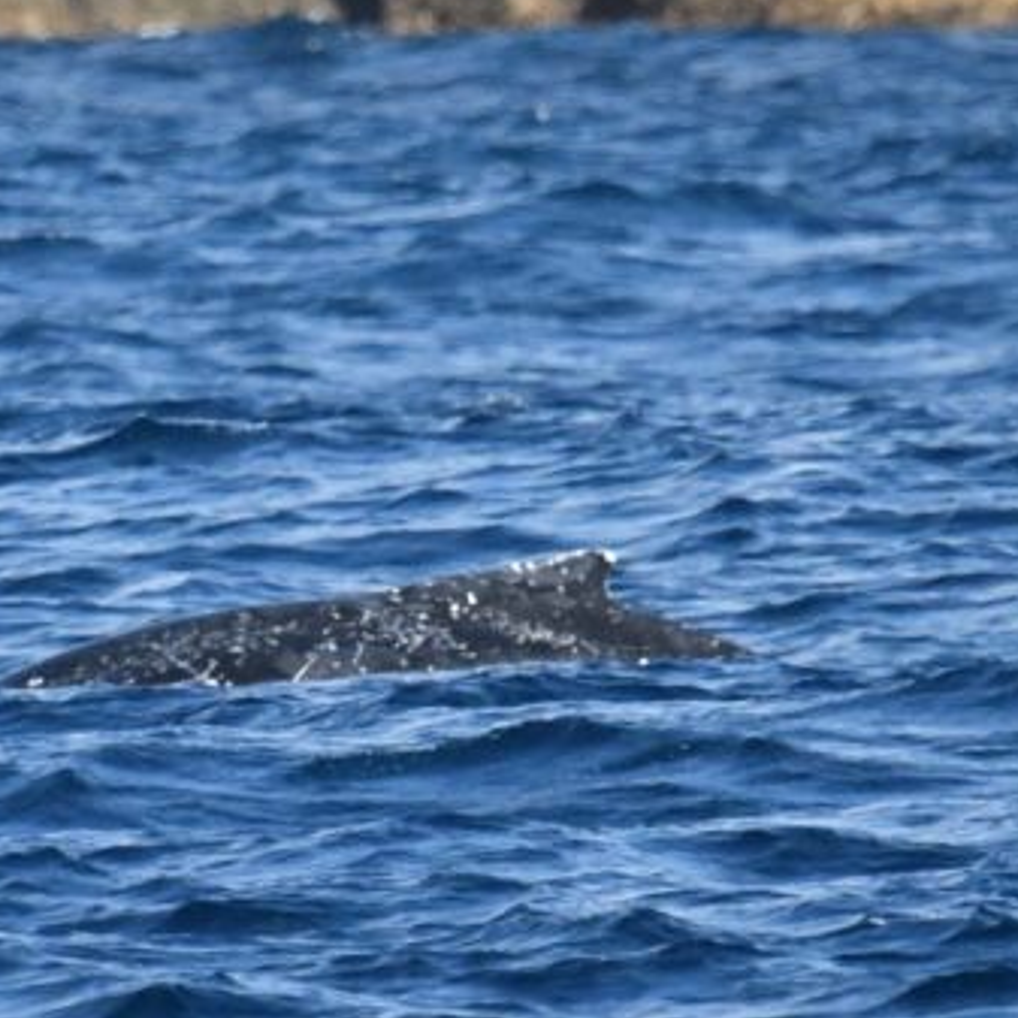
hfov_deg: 1.4
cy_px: 279
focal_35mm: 1209
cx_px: 408
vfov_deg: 1.4
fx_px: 40226
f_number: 6.3
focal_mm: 600
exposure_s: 1/8000
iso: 2200
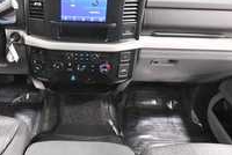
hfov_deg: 60.5
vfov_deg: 43.4
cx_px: 79
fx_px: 194
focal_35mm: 30
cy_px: 57
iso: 4500
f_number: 4.5
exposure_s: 1/60
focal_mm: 10
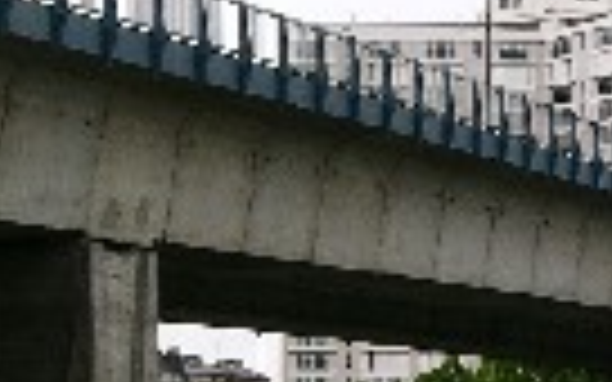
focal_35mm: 160
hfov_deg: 13.1
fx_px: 2669
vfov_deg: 8.2
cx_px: 286
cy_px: 315
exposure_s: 1/87
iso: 50
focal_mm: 8.9
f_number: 6.3
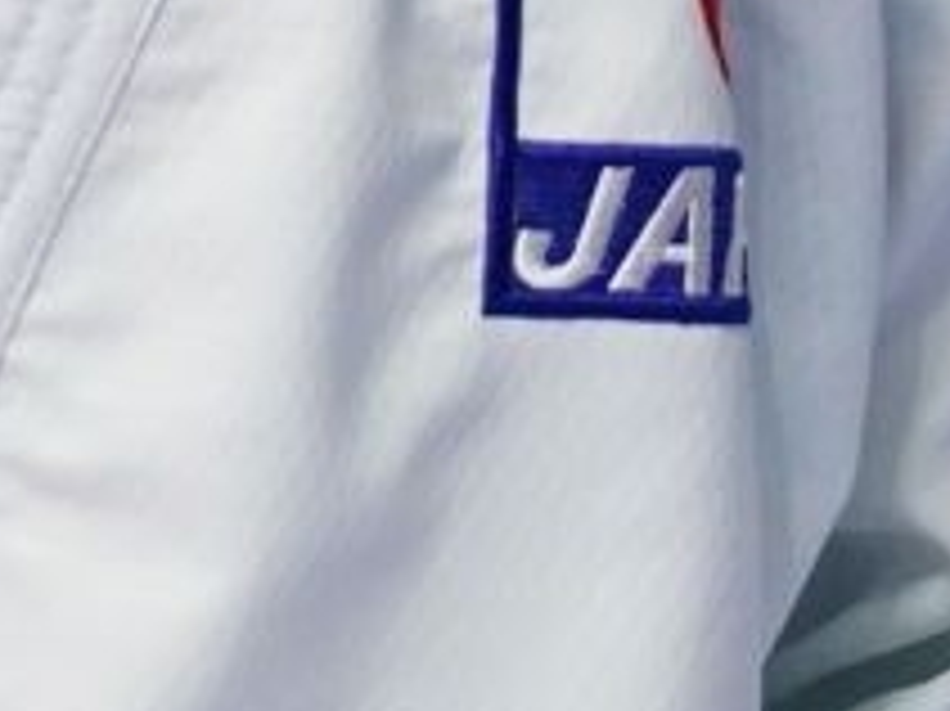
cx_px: -1252
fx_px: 51922
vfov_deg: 0.8
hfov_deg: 1.0
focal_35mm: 1893
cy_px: -1958
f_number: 2.8
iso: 1600
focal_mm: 154
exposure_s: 1/1000
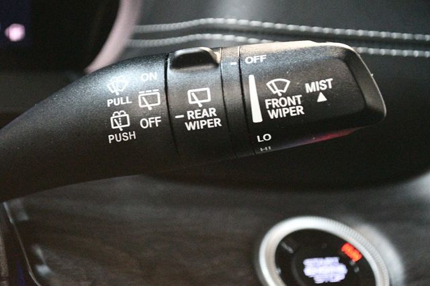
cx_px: 215
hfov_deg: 24.8
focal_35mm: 82
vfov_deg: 16.6
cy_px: 143
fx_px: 979
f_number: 5.6
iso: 12800
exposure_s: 1/15
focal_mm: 55
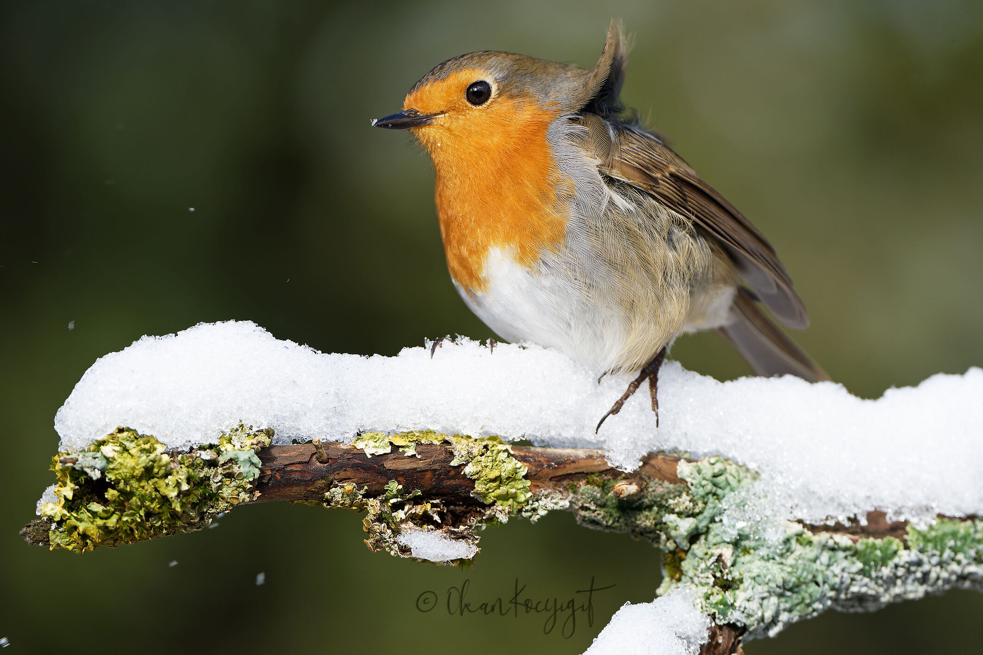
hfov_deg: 2.4
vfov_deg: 1.6
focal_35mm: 849
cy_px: 292
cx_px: 511
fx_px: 23179
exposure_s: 1/1250
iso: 500
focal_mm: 500
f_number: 6.3
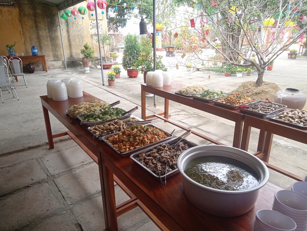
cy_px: 116
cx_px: 154
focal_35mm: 26
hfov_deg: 67.3
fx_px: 231
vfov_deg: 53.1
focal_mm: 3.46
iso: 141
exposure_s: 1/100
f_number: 2.2
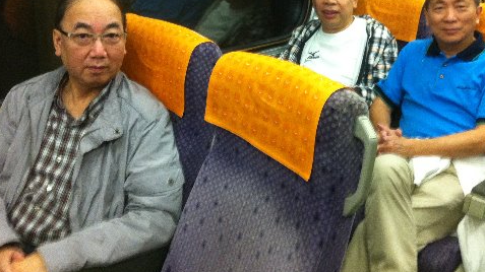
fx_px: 604
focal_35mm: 47
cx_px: 290
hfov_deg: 43.5
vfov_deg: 25.1
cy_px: 68
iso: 250
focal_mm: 3.85
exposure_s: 1/15
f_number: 2.8
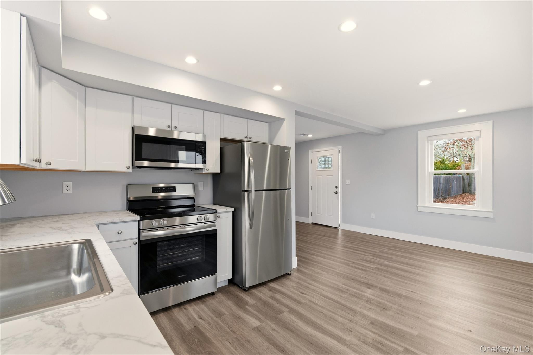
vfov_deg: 73.7
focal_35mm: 16
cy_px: 178
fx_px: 237
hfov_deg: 96.7
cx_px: 266
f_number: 9
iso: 250
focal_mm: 16
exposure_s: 1/40
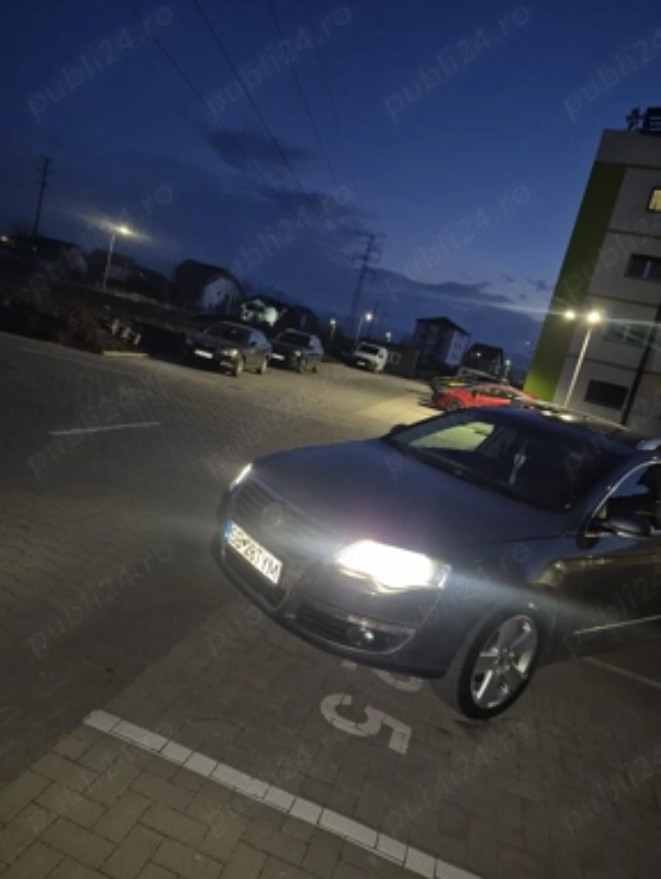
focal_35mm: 24
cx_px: 324
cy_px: 445
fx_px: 610
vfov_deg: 71.5
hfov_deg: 56.9
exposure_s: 1/10
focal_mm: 5.4
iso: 200
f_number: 1.8
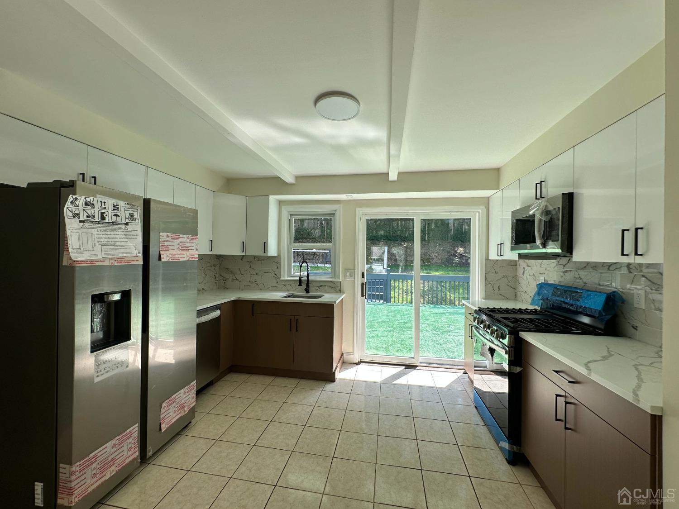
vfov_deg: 85.7
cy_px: 254
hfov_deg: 102.1
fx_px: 275
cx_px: 340
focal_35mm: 14
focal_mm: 2.22
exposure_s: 1/265
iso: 40
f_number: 2.2
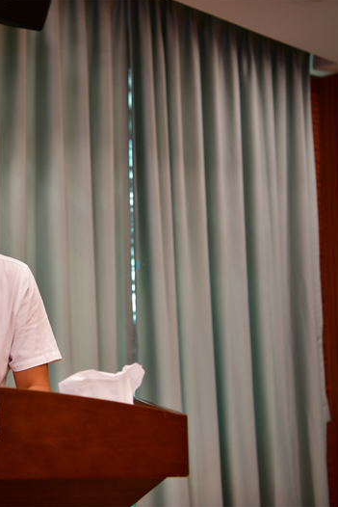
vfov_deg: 27.7
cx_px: -35
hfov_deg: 18.0
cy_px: 251
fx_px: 1027
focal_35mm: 73
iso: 220
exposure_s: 1/50
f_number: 2.8
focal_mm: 48
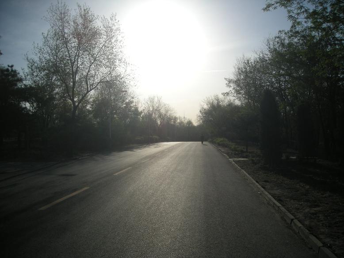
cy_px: 129
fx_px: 348
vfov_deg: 40.7
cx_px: 172
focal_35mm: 35
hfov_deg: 52.6
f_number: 5.7
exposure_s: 1/755
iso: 50
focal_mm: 5.7
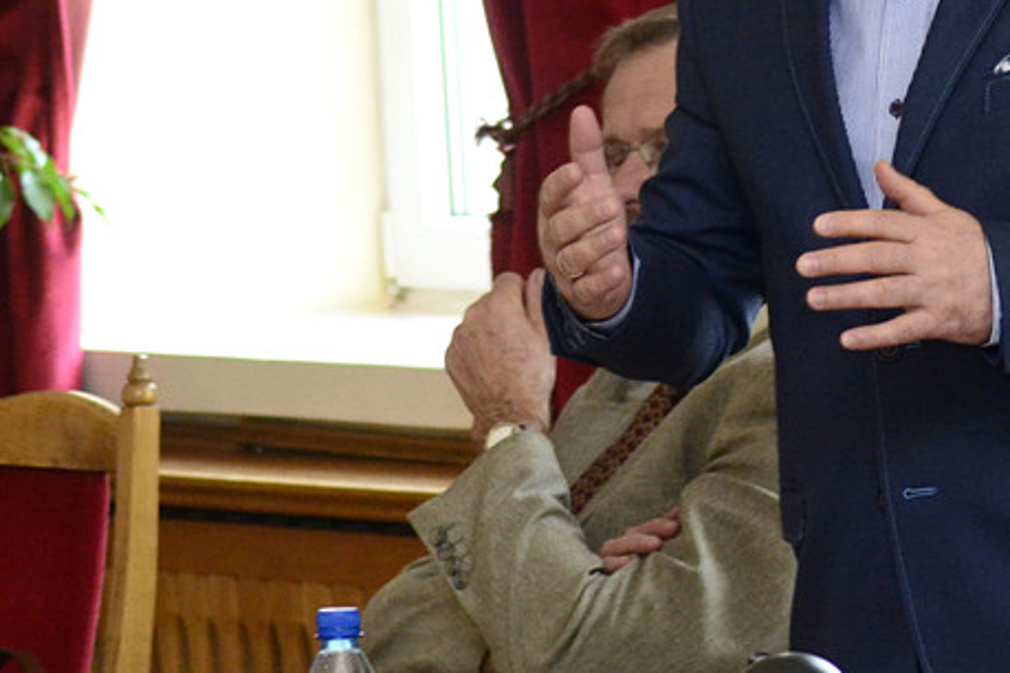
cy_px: 228
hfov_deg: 7.0
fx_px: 8220
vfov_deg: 4.7
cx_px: 911
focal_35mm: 293
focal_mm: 70
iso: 1600
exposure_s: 1/200
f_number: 5.6
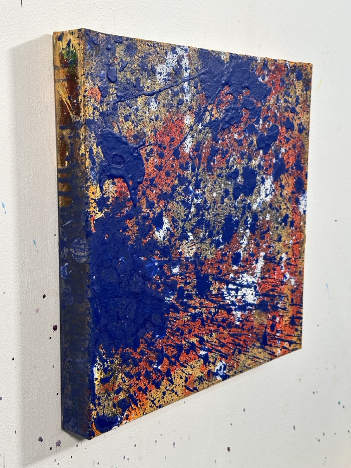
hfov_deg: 30.3
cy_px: 234
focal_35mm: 48
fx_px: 649
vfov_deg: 39.7
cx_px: 176
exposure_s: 1/100
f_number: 1.78
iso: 100
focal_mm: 6.86
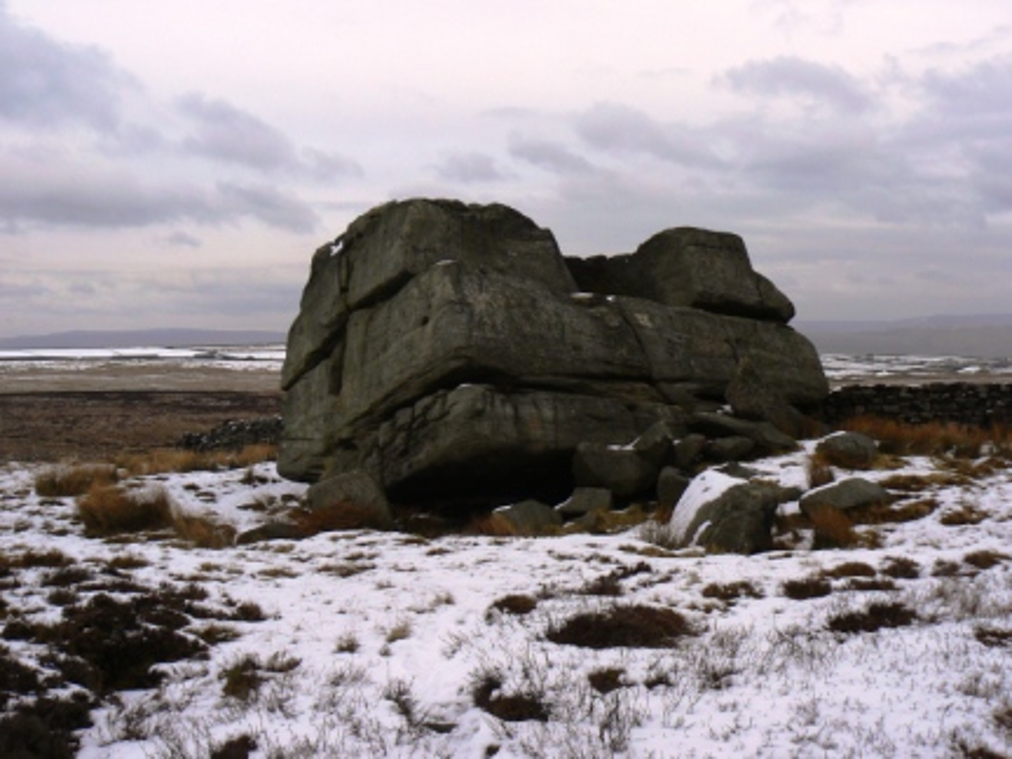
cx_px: 506
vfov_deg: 39.7
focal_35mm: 36
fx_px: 1052
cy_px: 380
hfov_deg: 51.4
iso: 80
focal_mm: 6
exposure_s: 1/500
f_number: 7.1
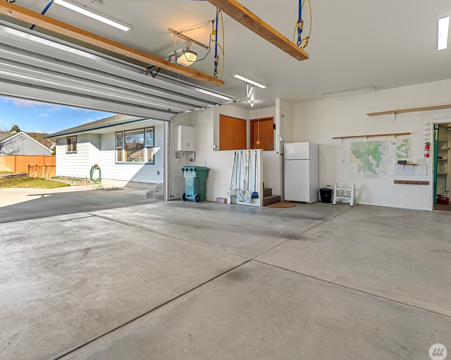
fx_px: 257
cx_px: 212
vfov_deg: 70.0
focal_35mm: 19
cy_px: 163
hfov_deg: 82.5
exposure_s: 1/50
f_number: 2.8
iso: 100
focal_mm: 15.2
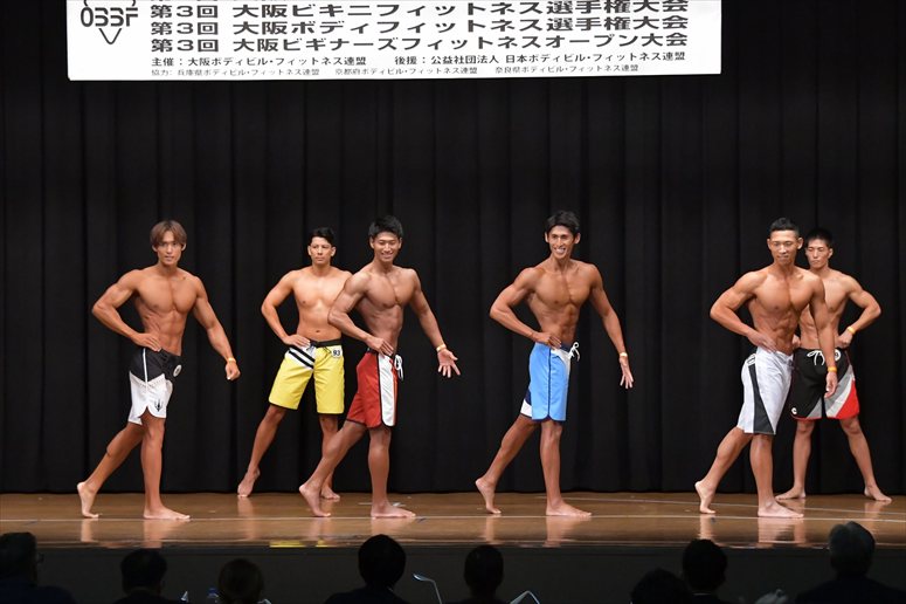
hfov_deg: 16.1
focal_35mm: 127
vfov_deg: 10.8
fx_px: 3195
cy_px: 302
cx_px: 453
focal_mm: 85
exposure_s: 1/400
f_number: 5.6
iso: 6400
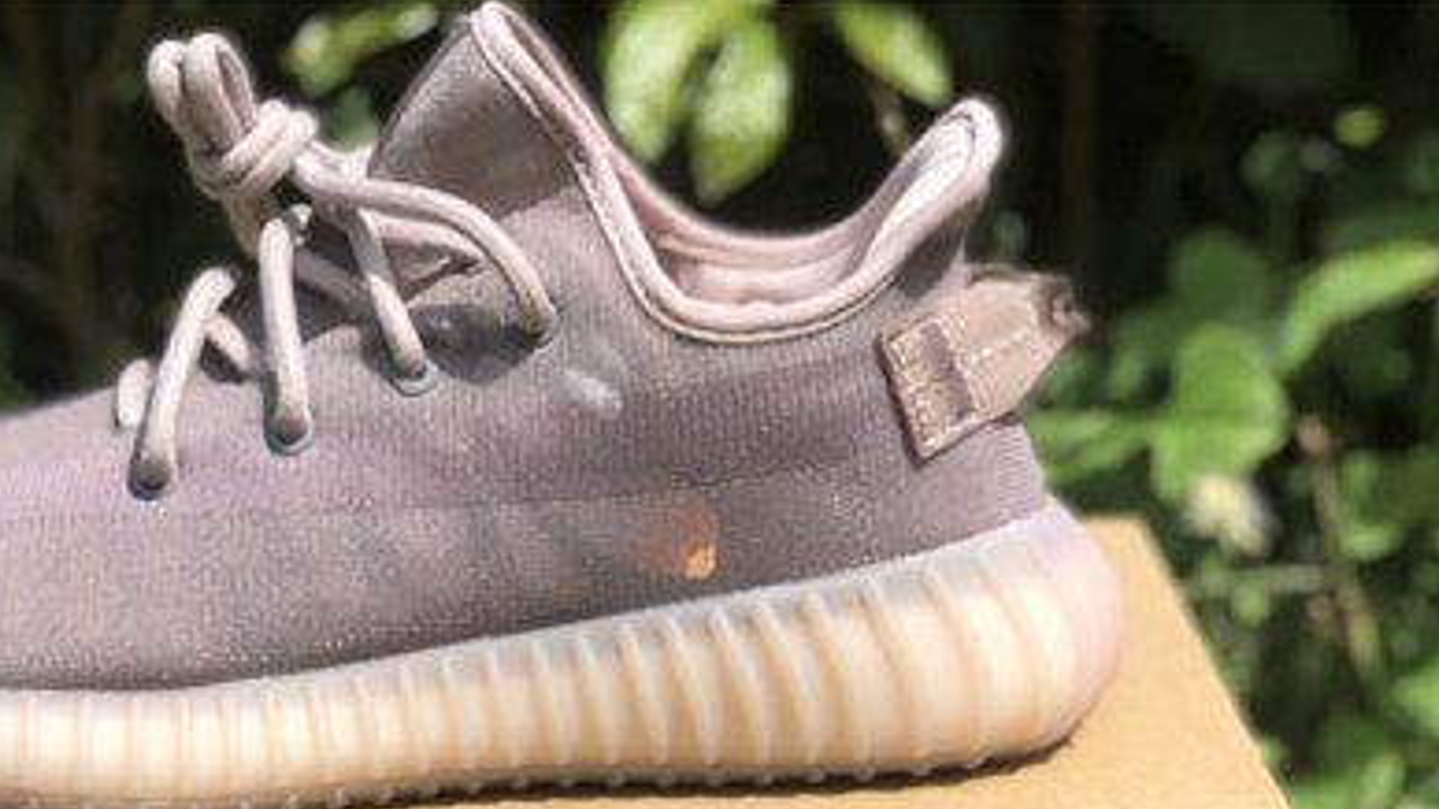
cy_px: 1019
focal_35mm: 108
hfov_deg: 19.7
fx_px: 4120
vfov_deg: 11.0
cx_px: 382
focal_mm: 6
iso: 16
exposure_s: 1/640
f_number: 2.4
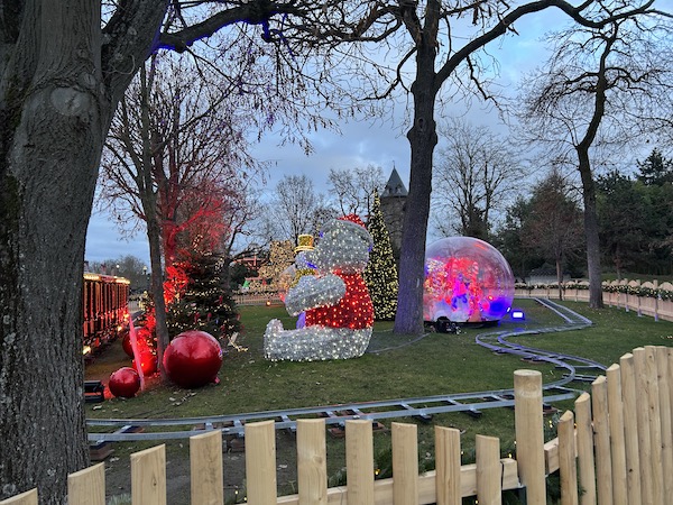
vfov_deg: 53.1
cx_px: 336
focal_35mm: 26
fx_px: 505
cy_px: 252
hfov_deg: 67.3
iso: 100
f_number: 1.5
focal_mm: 5.7
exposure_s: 1/100
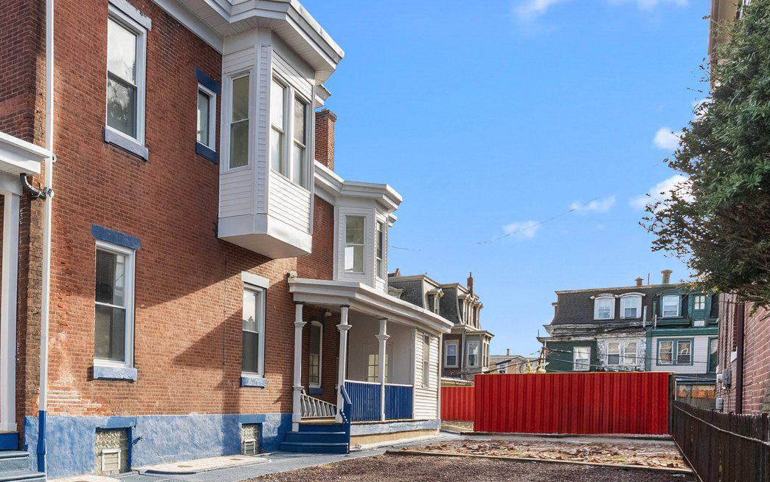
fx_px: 672
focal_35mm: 32
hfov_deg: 56.4
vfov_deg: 37.3
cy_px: 420
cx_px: 182
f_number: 11
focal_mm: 16
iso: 800
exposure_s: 1/200
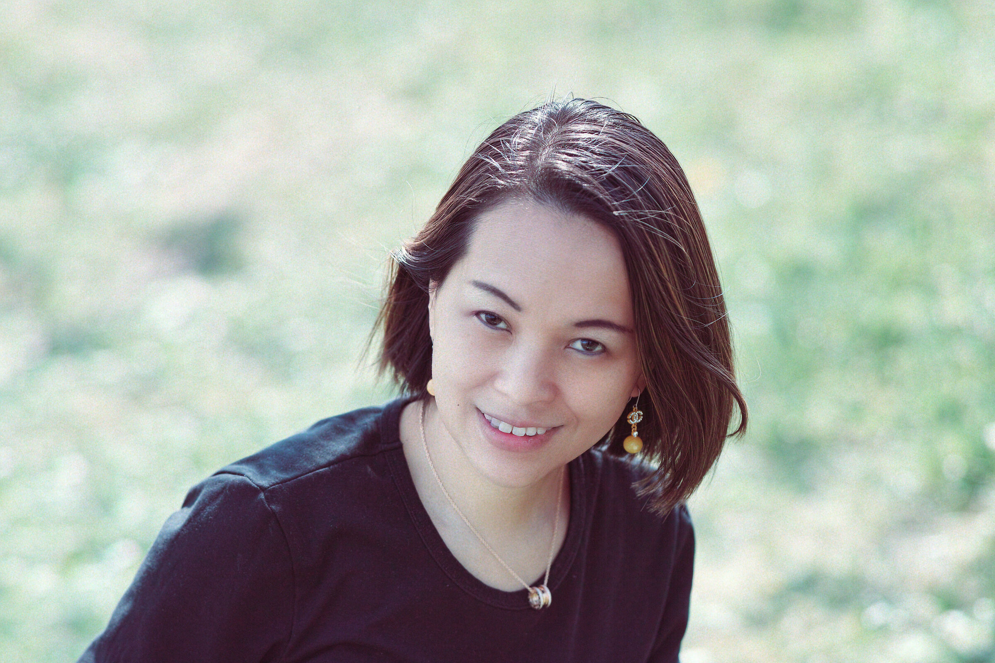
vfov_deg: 6.8
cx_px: 498
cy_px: 332
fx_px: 5596
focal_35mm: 202
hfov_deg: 10.2
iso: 200
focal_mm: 135
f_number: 2.5
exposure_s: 1/1000
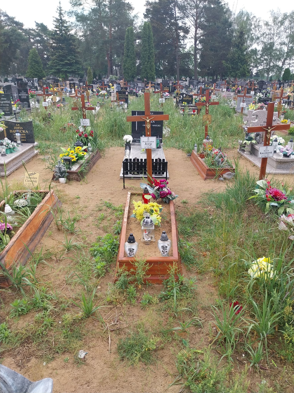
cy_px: 196
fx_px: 294
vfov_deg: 67.3
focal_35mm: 26
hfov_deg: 53.1
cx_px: 147
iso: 25
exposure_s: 1/372
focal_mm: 4
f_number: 1.8
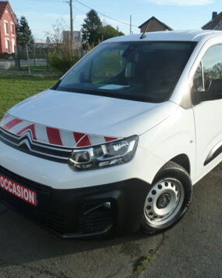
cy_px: 139
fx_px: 271
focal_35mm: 33
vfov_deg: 54.2
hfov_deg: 44.1
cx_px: 143
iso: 125
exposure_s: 1/320
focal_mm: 4.1
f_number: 4
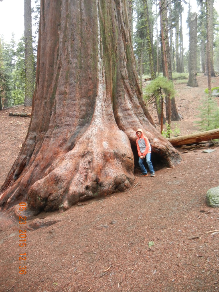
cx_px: 110
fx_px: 253
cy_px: 146
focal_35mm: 30
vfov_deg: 60.0
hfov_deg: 46.8
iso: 160
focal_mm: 5.4
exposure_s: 1/66.2
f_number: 3.5
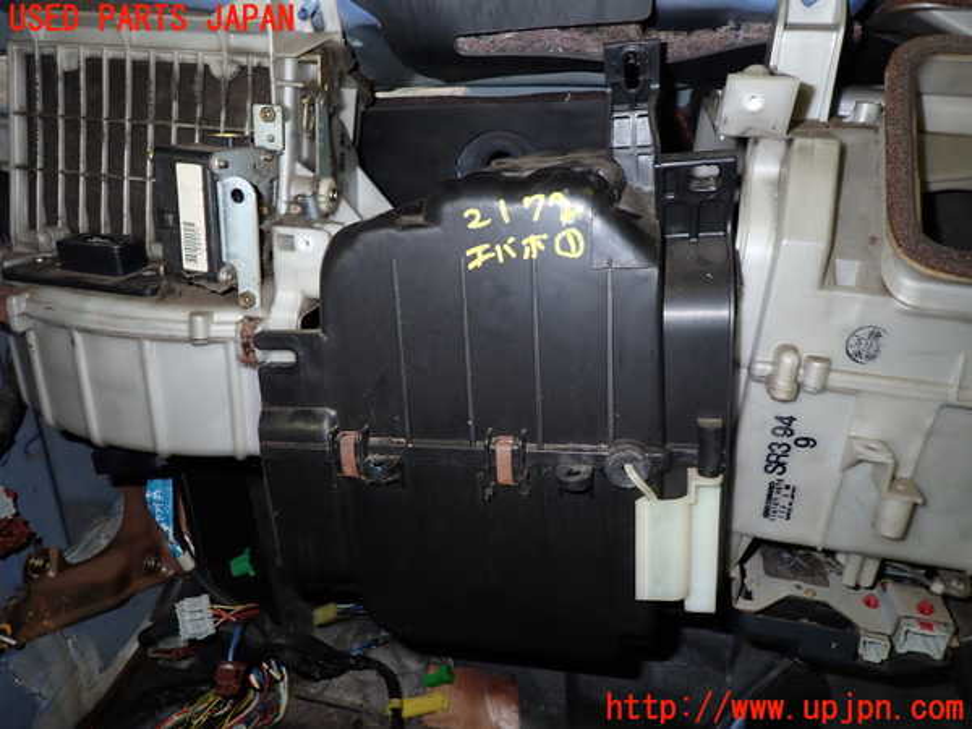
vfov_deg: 54.9
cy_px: 364
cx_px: 486
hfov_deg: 69.4
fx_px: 702
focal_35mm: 25
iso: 200
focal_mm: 4.5
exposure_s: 1/30
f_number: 2
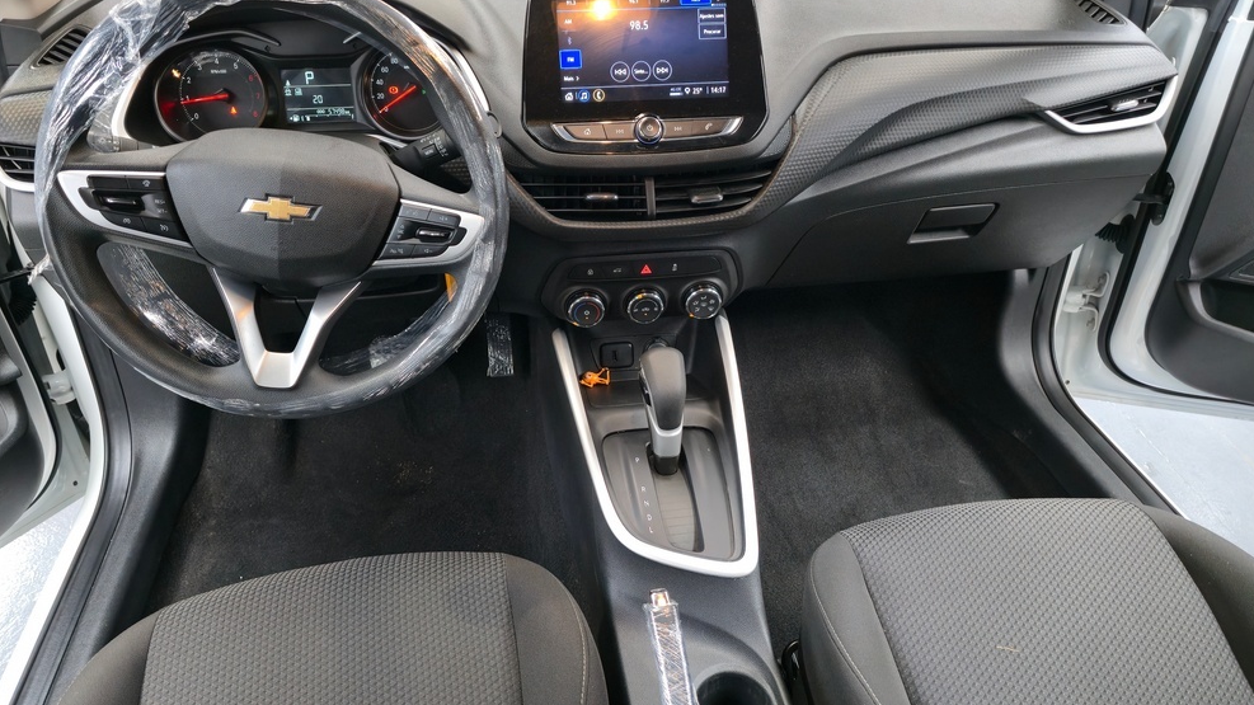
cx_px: 607
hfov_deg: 71.9
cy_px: 348
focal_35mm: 26
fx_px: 864
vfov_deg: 44.4
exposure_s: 1/40
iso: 200
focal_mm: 6.3
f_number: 1.7
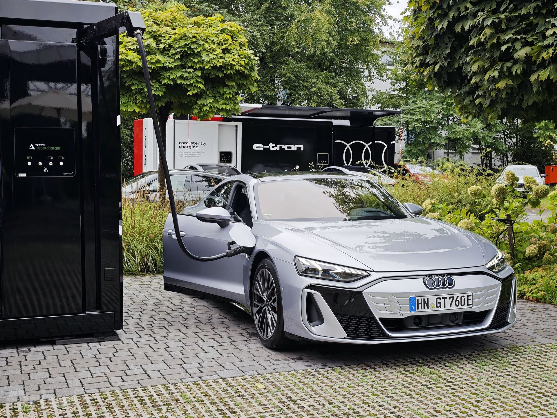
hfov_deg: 41.2
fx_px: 740
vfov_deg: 31.5
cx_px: 278
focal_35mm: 46
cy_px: 209
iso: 50
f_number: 2
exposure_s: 1/640
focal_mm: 8.72
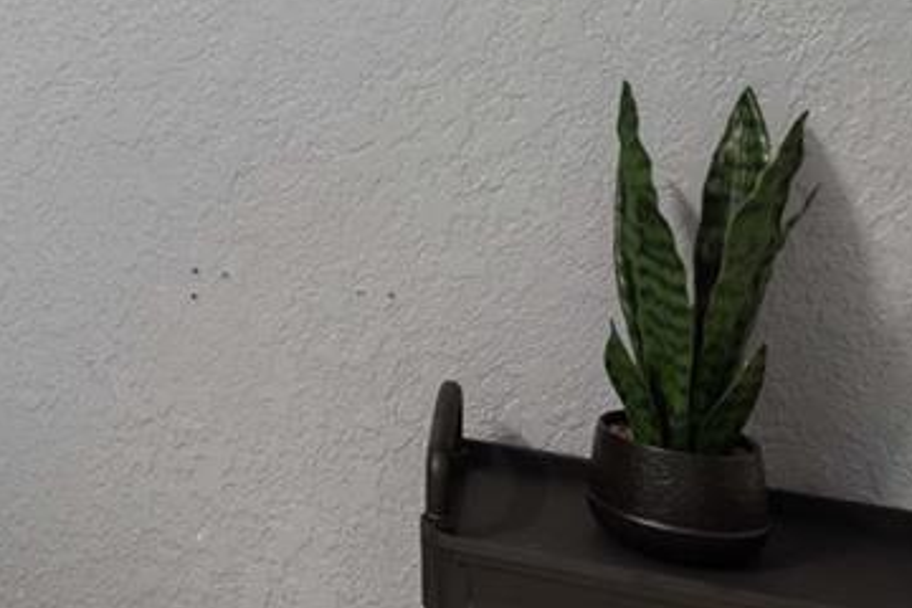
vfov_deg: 17.7
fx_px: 1799
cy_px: -231
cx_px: -491
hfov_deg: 22.7
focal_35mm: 71
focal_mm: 16
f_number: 8
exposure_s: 1/2.5
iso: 250
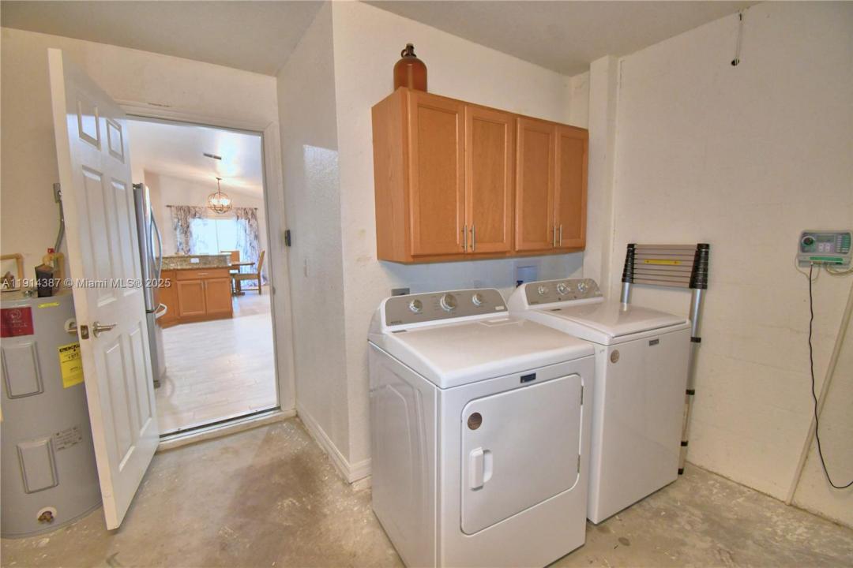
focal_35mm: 15
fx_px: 355
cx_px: 426
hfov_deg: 100.4
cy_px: 284
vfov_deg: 77.3
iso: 800
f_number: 4.5
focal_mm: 10
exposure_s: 1/30
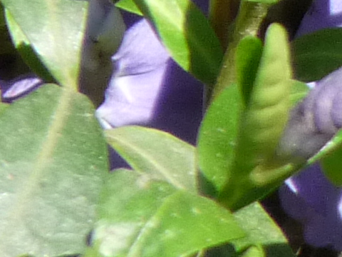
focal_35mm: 3696
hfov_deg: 0.5
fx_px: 36516
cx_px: 1151
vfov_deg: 0.4
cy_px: 87
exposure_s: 1/500
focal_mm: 86.4
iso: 200
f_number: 5.6
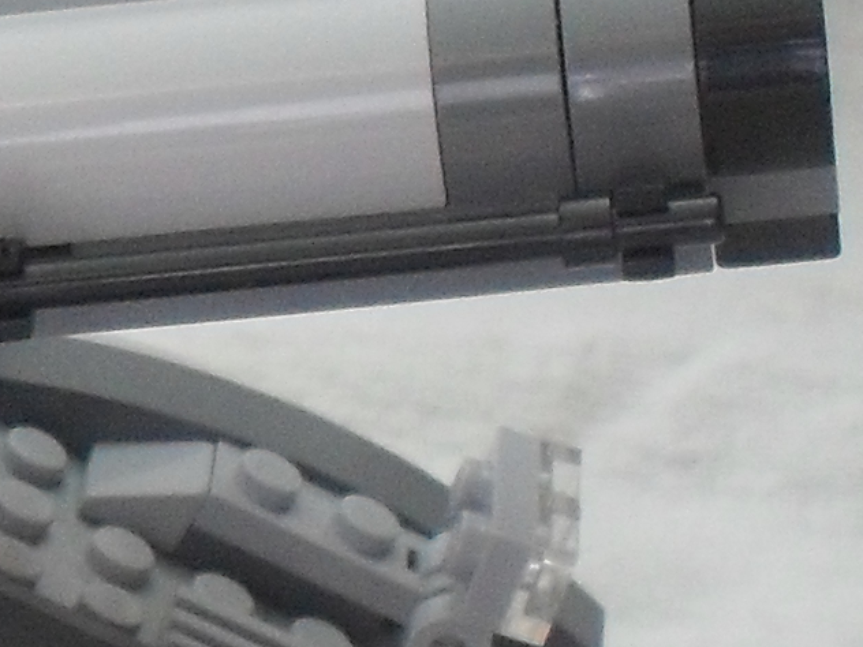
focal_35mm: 202
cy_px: 590
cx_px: -654
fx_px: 5036
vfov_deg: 7.3
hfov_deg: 9.4
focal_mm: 6.3
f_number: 3.2
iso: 200
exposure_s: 1/1.43
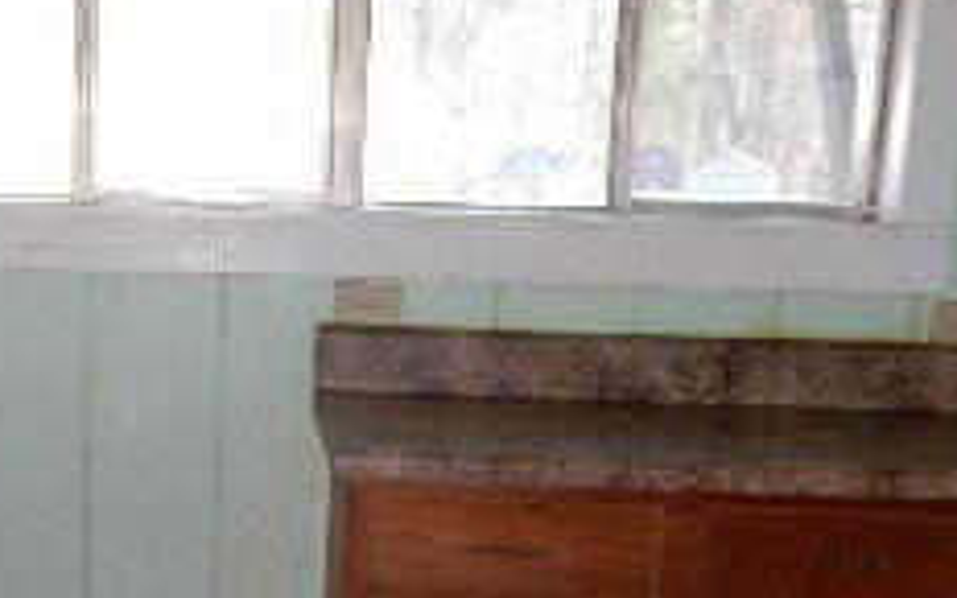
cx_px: 136
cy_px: 569
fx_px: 1904
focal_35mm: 73
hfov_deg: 27.4
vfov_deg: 17.5
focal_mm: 4.5
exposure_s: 1/30
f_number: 3.7
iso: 220
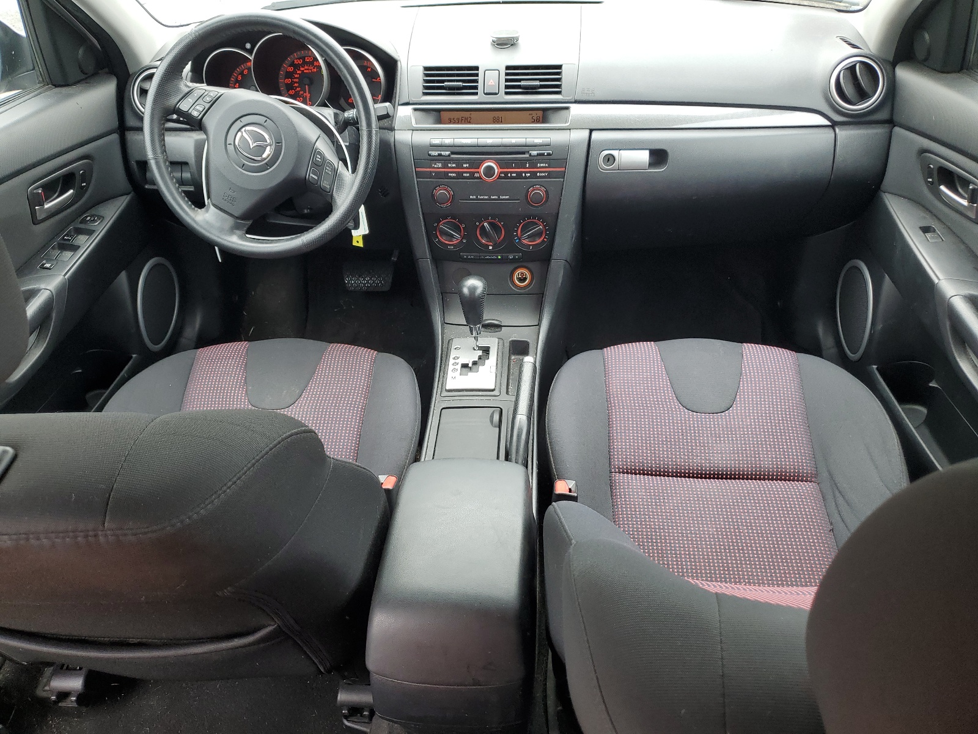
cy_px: 367
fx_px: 735
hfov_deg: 67.3
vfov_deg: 53.1
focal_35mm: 26
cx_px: 489
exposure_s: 1/141
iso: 50
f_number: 1.5
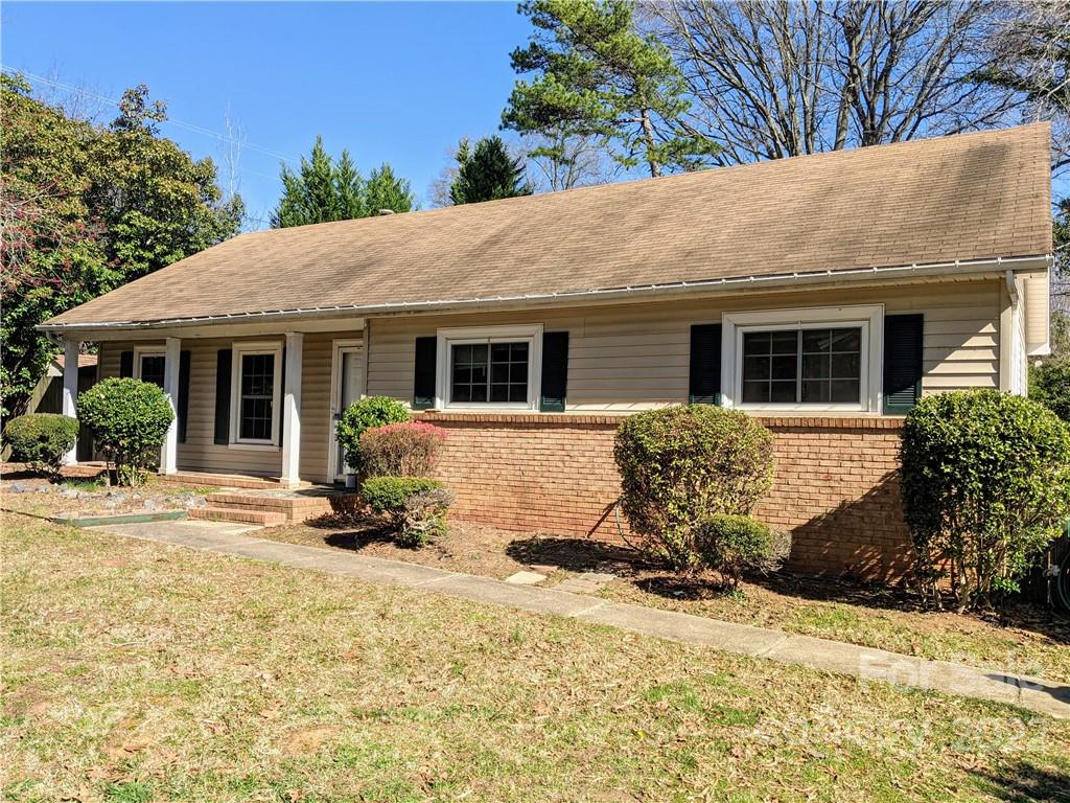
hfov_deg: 65.3
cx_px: 535
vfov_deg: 51.4
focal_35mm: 27
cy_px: 402
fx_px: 835
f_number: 1.8
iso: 47
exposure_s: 1/2128
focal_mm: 4.44
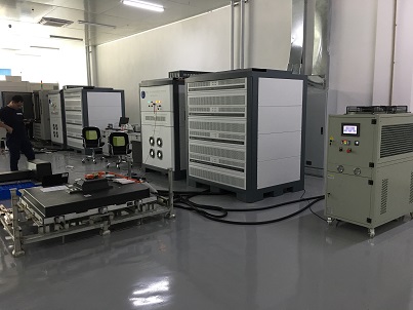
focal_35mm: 29
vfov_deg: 48.2
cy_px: 155
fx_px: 346
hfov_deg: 61.7
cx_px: 206
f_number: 2.2
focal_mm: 4.15
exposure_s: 1/17
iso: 64
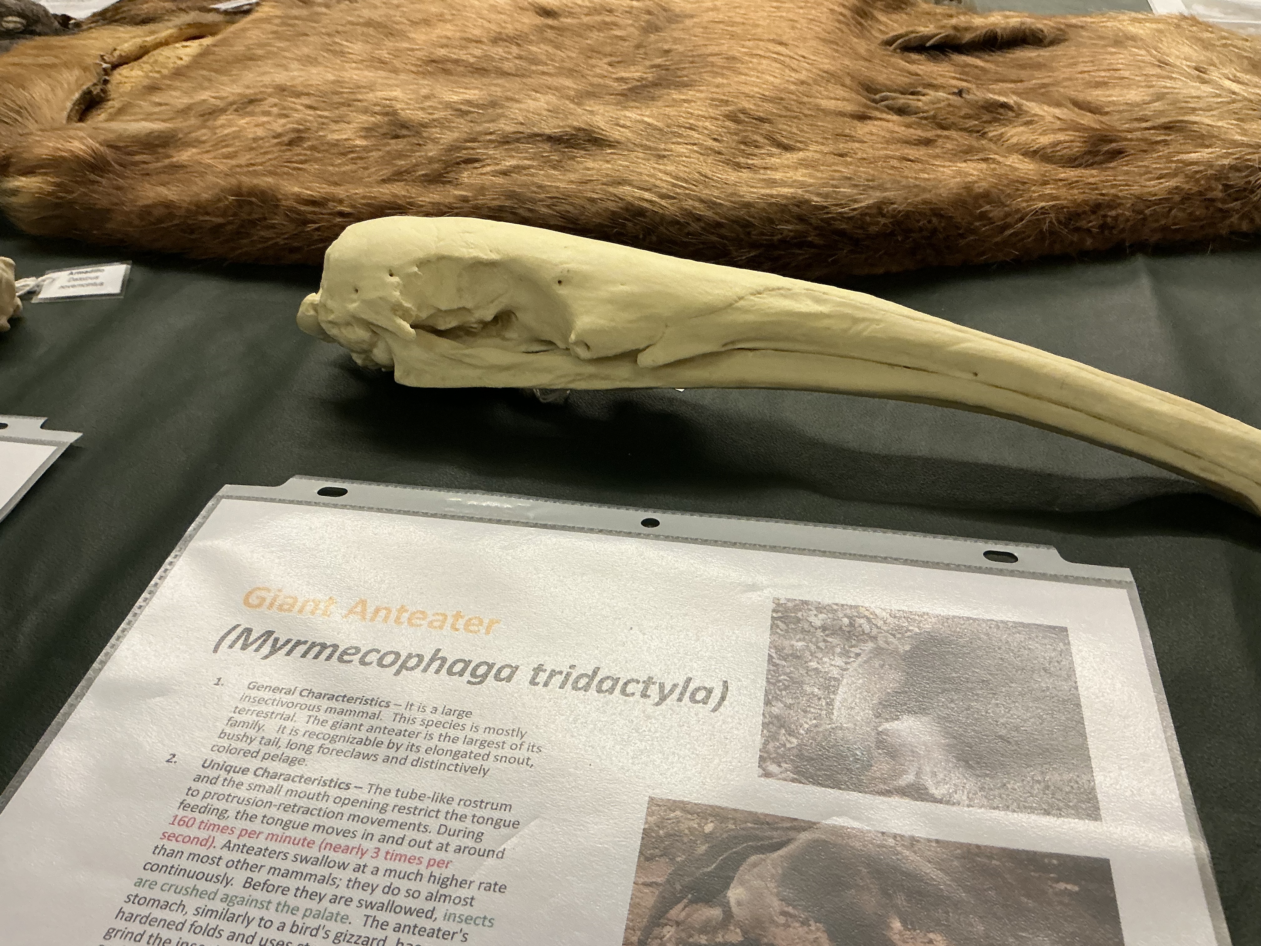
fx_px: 1020
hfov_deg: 63.4
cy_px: 473
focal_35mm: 28
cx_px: 630
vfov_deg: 49.7
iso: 125
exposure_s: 1/60
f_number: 1.8
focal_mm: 3
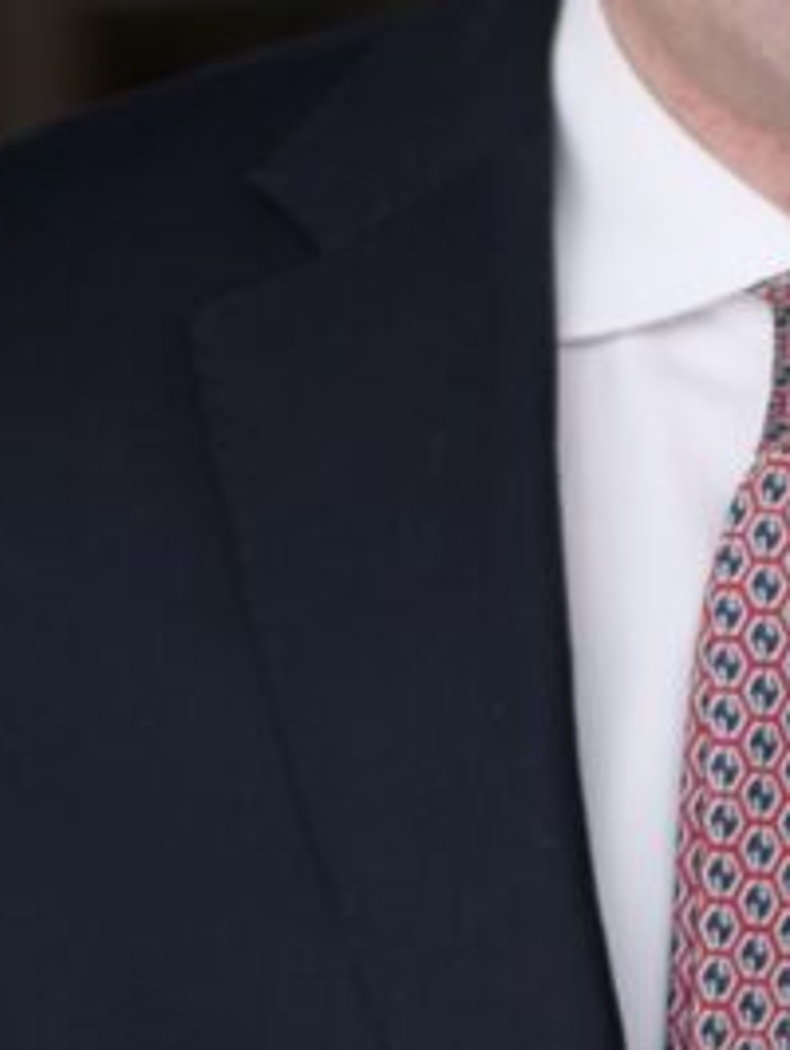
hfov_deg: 4.5
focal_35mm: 331
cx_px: 762
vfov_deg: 6.0
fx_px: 10056
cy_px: 632
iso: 200
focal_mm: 43
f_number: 1.7
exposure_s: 1/80
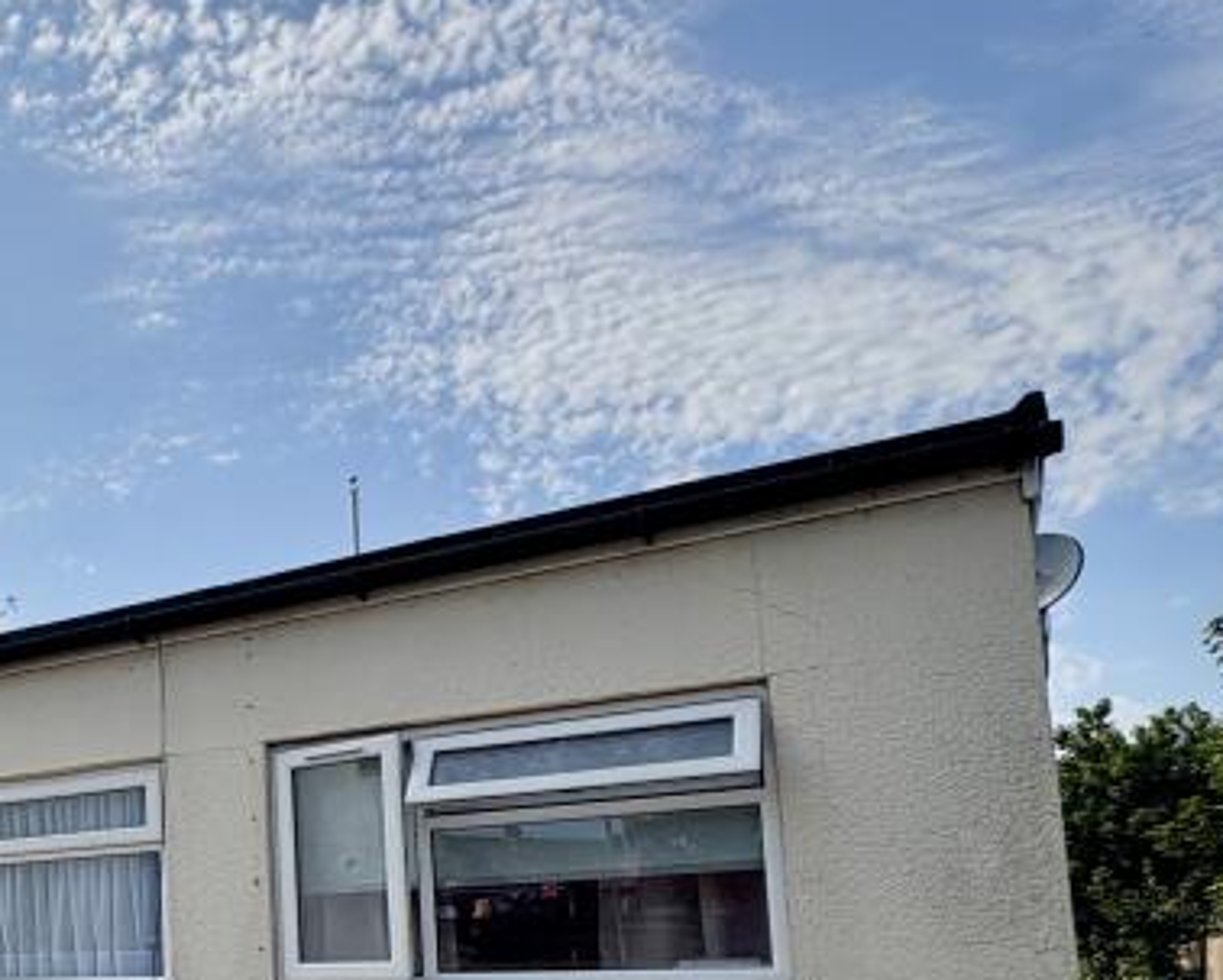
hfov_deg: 39.7
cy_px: 847
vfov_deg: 38.0
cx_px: -129
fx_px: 1340
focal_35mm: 37
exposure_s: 1/2584
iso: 50
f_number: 2.2
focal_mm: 2.22
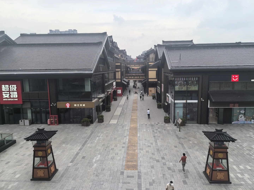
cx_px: 127
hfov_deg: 65.3
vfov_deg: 51.4
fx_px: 198
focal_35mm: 27
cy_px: 95
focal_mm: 5.75
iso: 50
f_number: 1.4
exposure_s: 1/3509
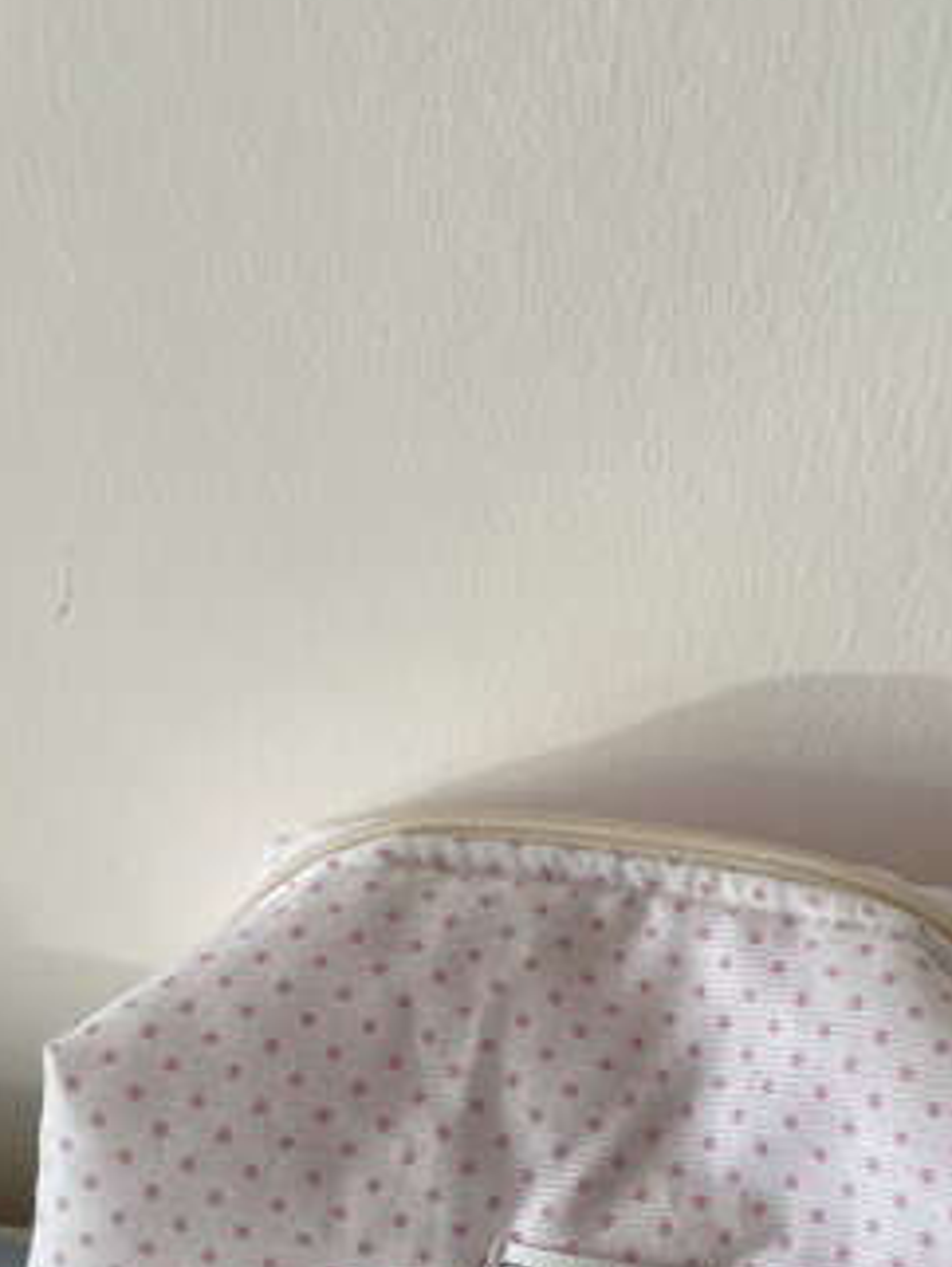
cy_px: 923
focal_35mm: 43
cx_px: 736
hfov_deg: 32.9
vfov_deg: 42.7
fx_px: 1575
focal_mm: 4.2
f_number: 1.6
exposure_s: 1/121
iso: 80
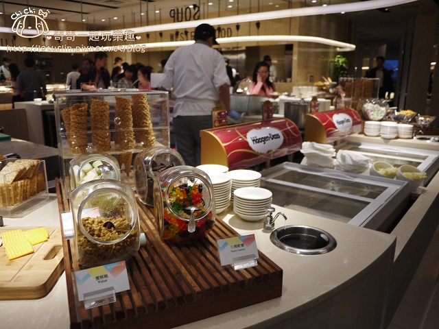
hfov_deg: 63.4
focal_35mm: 28
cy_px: 164
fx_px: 355
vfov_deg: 49.7
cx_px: 220
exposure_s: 1/60
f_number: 2.5
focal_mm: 14
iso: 160
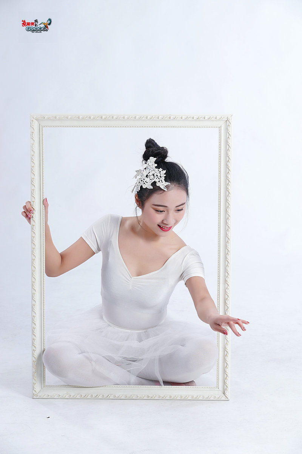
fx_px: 1258
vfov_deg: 20.4
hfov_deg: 13.7
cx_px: 151
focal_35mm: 100
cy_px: 227
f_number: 8
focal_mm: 100
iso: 100
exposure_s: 1/125
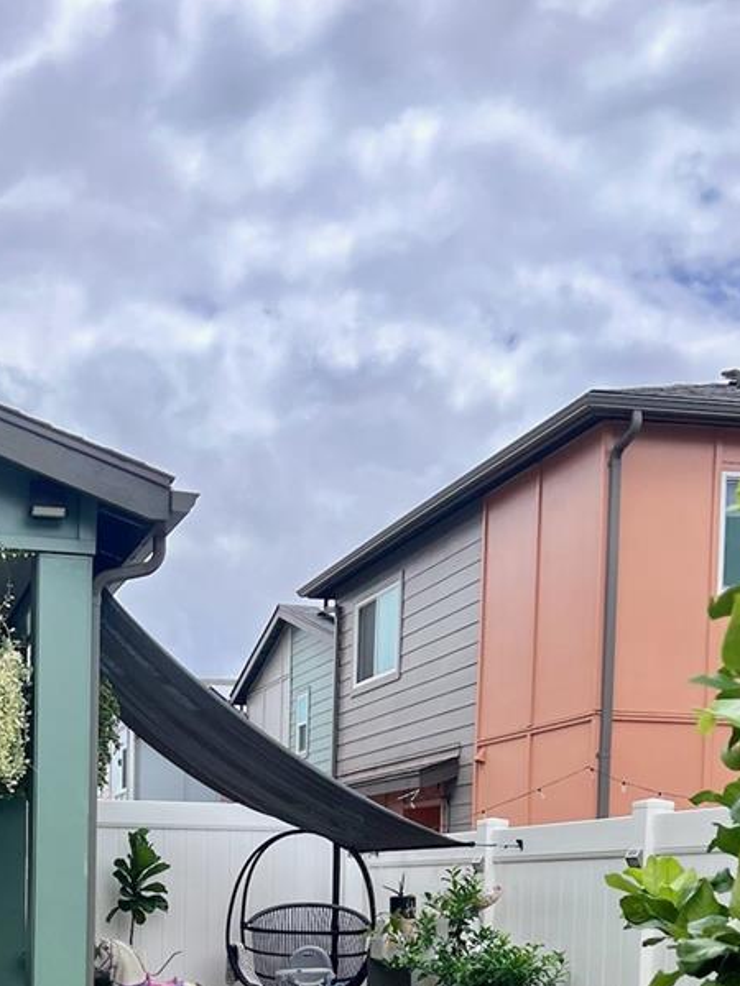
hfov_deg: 27.4
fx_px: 1482
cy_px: 958
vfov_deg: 34.0
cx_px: 125
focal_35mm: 52
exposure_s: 1/2762
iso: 50
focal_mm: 5.7
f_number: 1.5
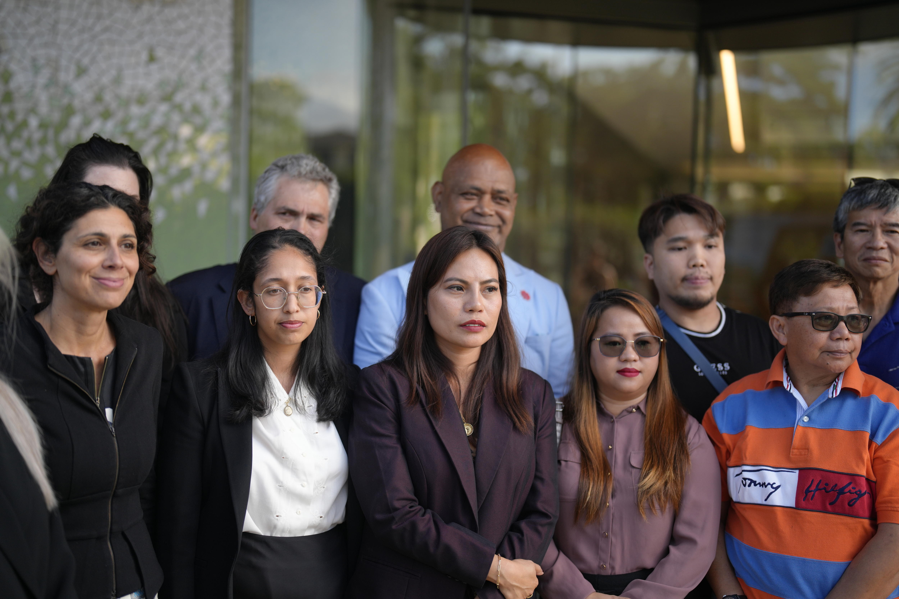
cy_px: 300
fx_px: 1248
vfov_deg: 27.0
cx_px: 450
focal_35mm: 50
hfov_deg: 39.6
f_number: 1.2
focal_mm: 50
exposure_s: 1/4000
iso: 250
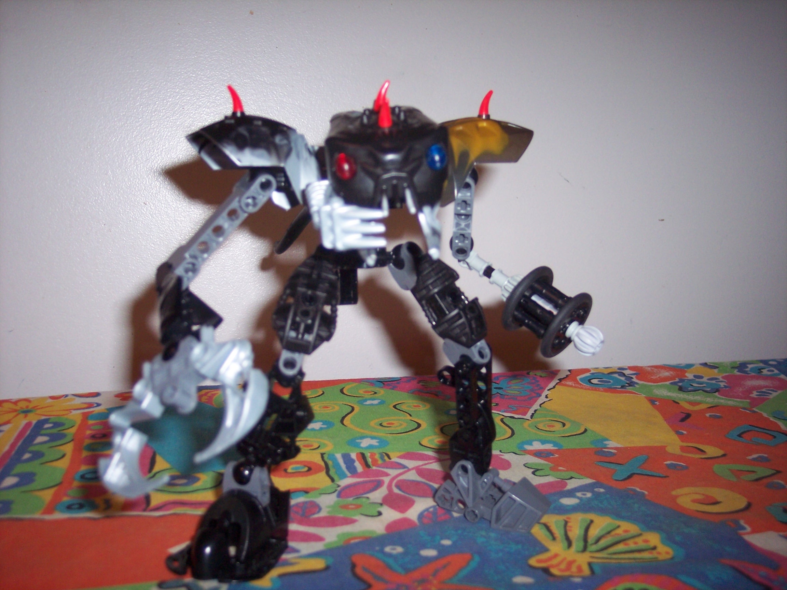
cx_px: 394
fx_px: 887
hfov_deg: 47.9
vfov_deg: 36.8
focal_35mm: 39
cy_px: 295
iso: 140
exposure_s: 1/60
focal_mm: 8
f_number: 2.8
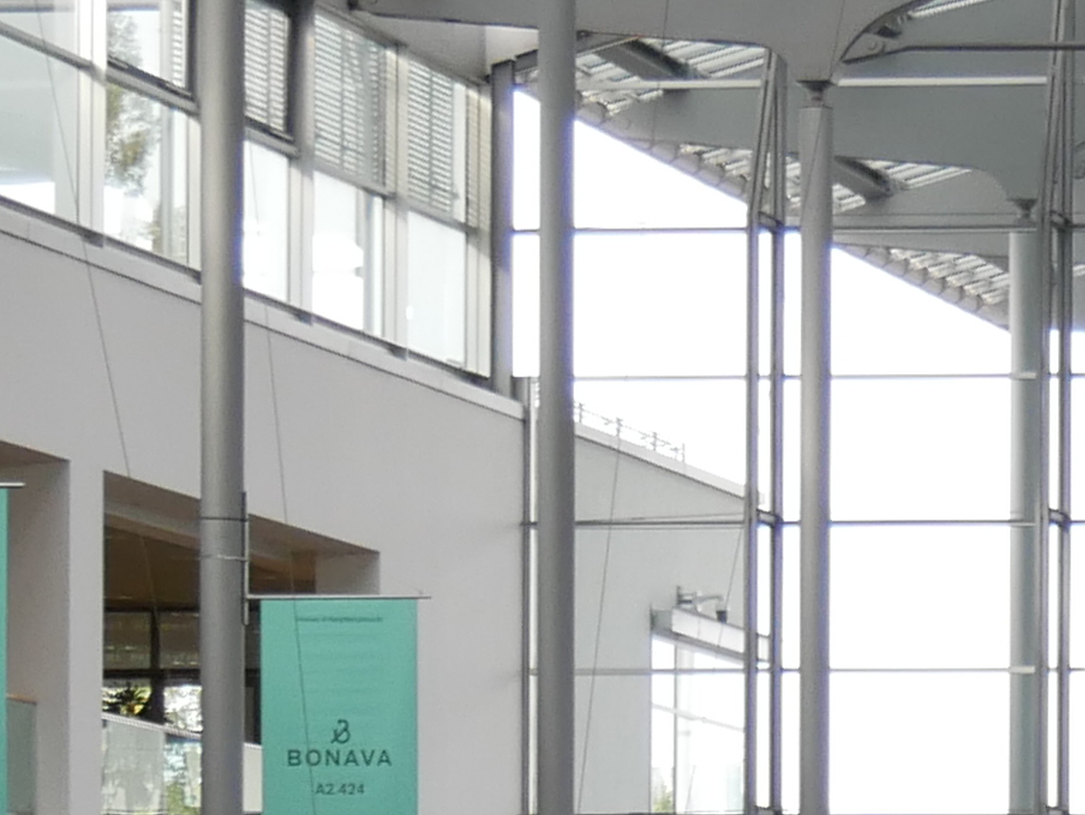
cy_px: 1350
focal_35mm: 251
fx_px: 7872
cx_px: 2000
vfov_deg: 5.8
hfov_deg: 7.6
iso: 250
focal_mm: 21
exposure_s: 1/60
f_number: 4
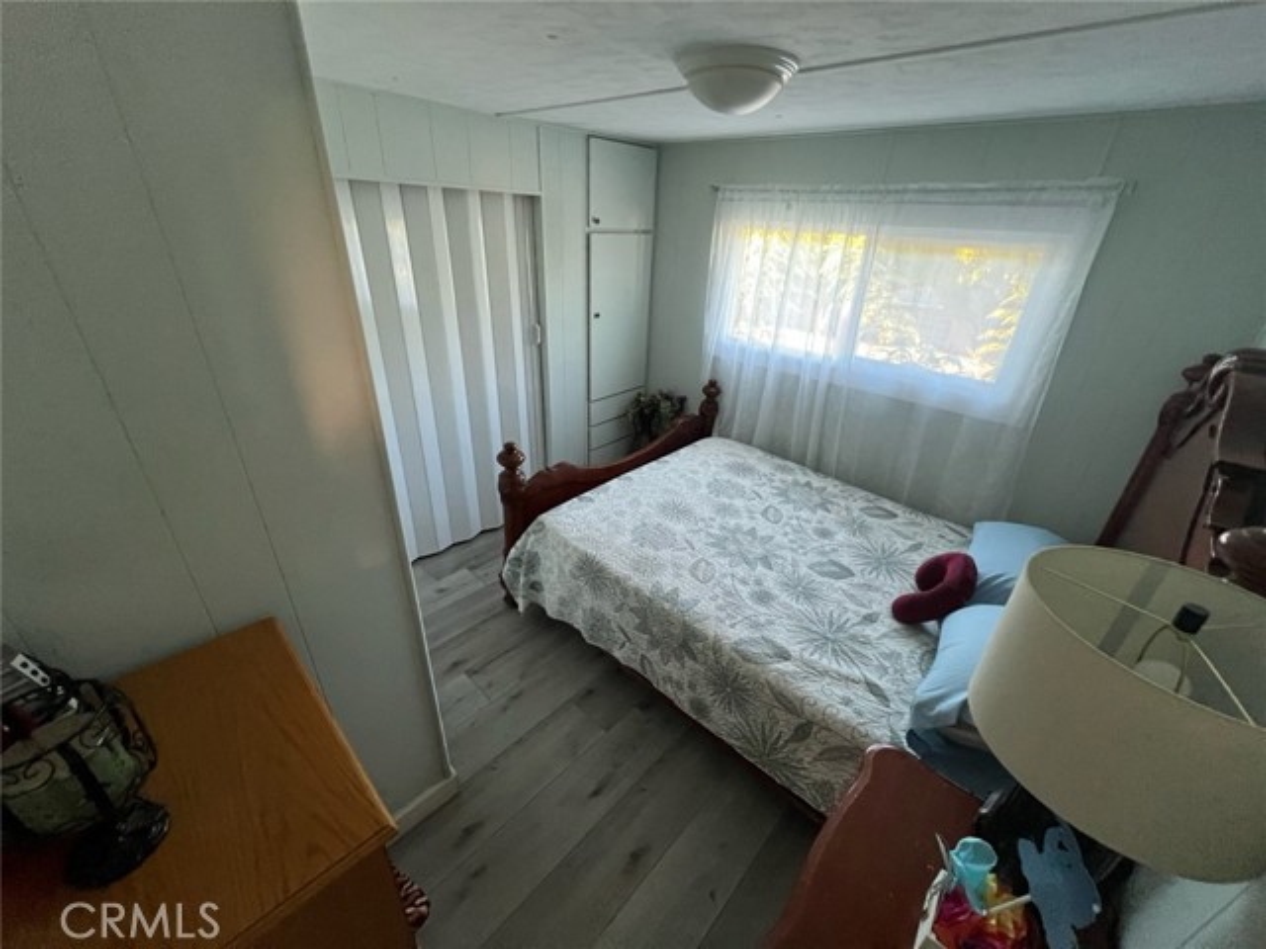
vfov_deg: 89.9
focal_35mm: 13
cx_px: 633
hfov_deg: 106.2
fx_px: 475
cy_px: 474
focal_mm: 1.57
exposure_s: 1/60
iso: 400
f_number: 1.8
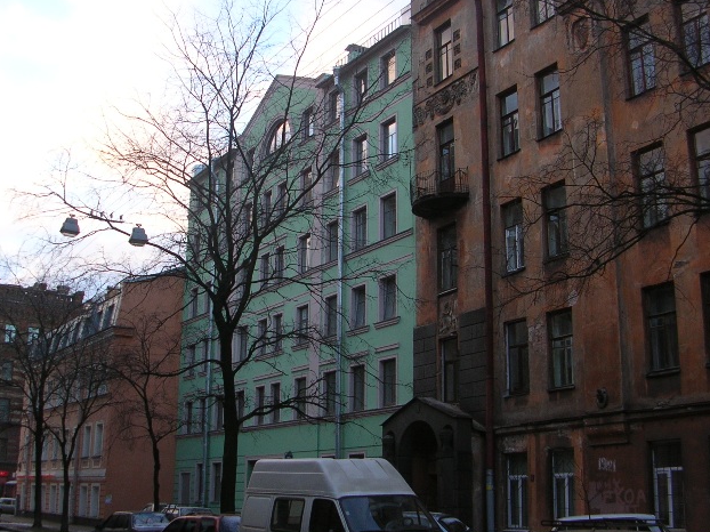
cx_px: 315
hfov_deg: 42.0
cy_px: 265
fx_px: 923
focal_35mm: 45
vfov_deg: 32.2
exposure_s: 1/69.8
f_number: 2.8
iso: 50
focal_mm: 5.8
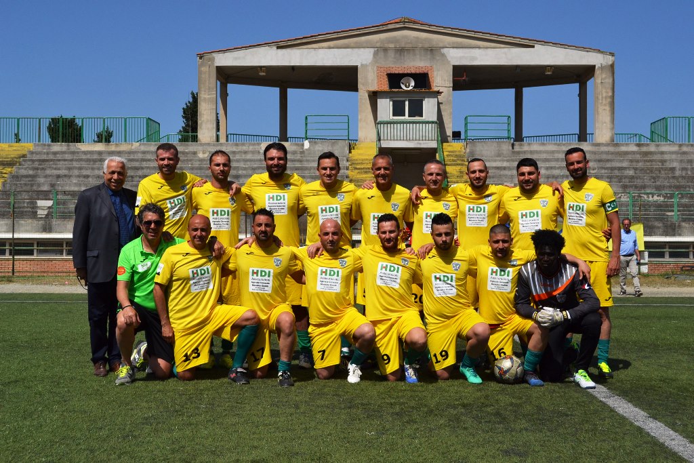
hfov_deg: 41.1
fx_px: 925
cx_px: 347
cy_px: 232
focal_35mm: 48
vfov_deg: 28.1
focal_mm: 32
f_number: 7.1
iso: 250
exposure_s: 1/2000
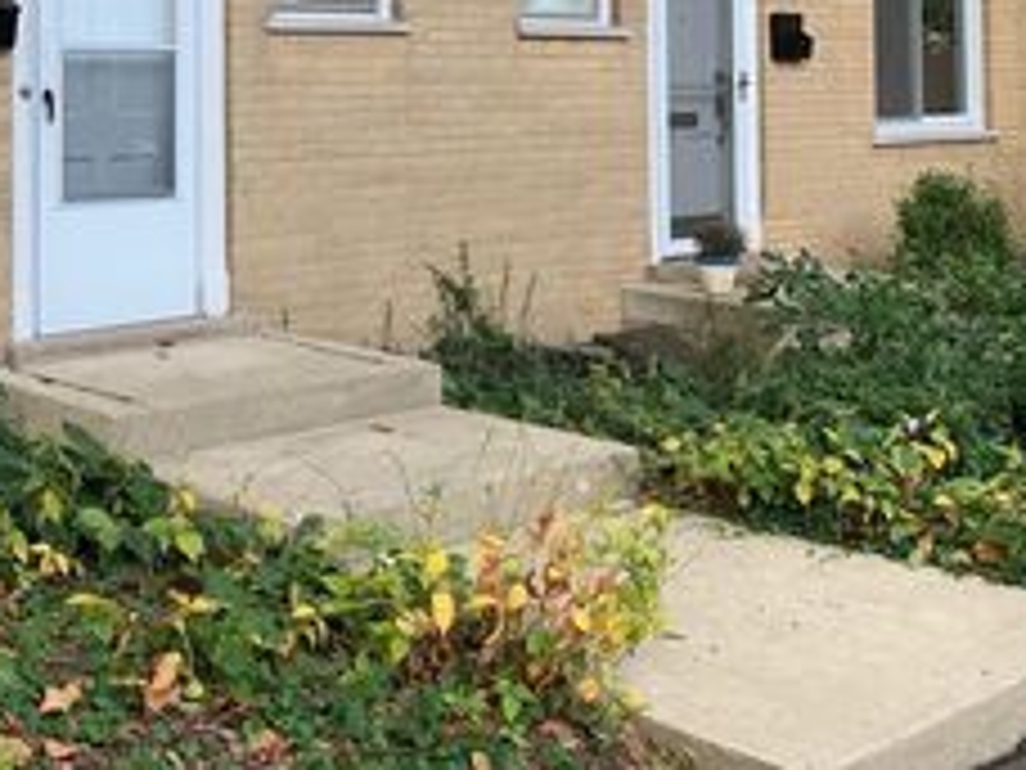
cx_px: 198
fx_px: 1689
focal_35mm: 57
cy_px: 34
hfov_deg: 32.8
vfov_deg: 24.7
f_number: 1.8
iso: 32
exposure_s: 1/121
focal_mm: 4.25
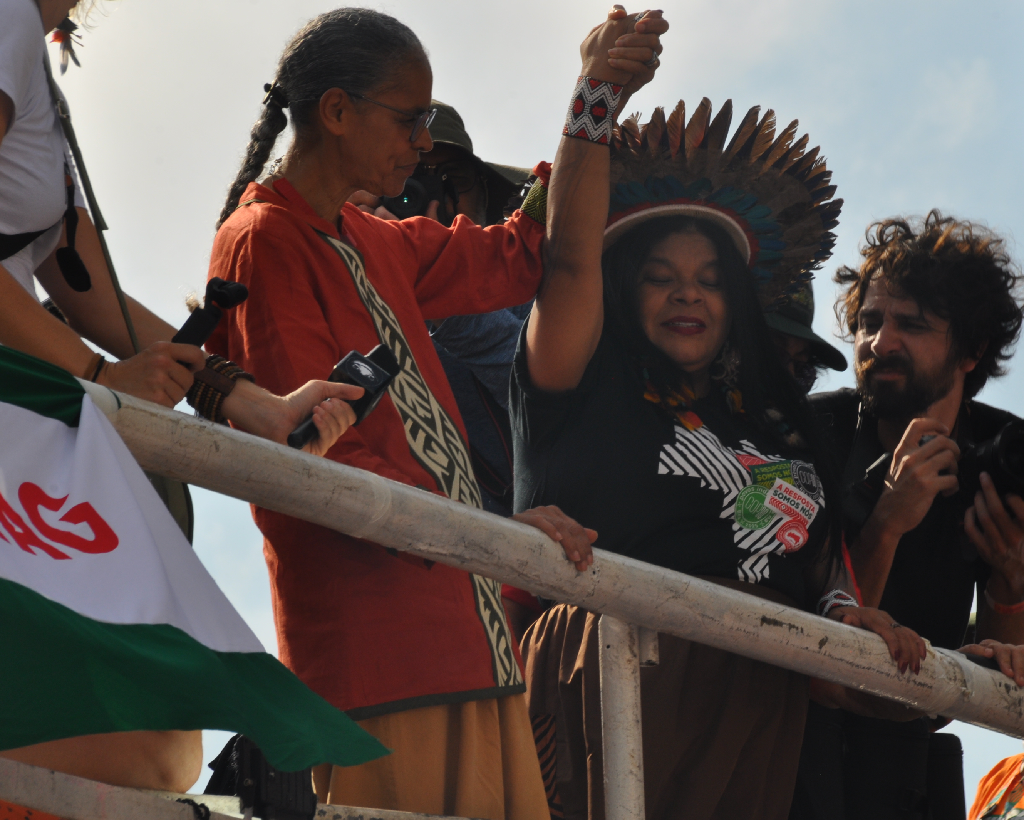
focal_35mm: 315
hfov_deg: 6.1
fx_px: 9535
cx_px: 568
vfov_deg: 4.9
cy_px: 409
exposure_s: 1/200
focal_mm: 185
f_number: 16
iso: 200
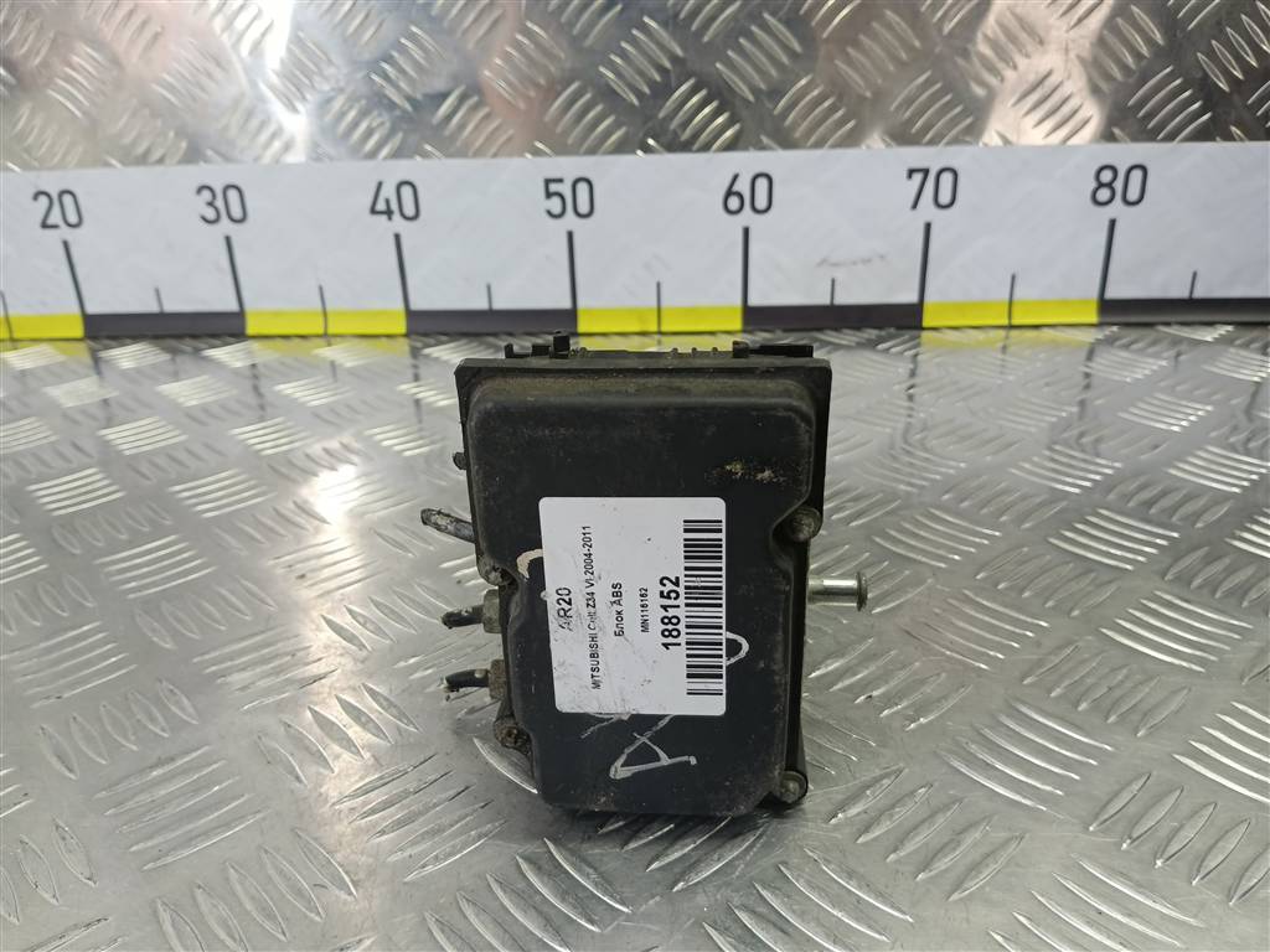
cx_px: 635
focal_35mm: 27
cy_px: 476
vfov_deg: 51.4
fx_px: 991
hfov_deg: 65.3
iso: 156
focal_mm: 4.11
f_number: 1.6
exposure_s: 1/50
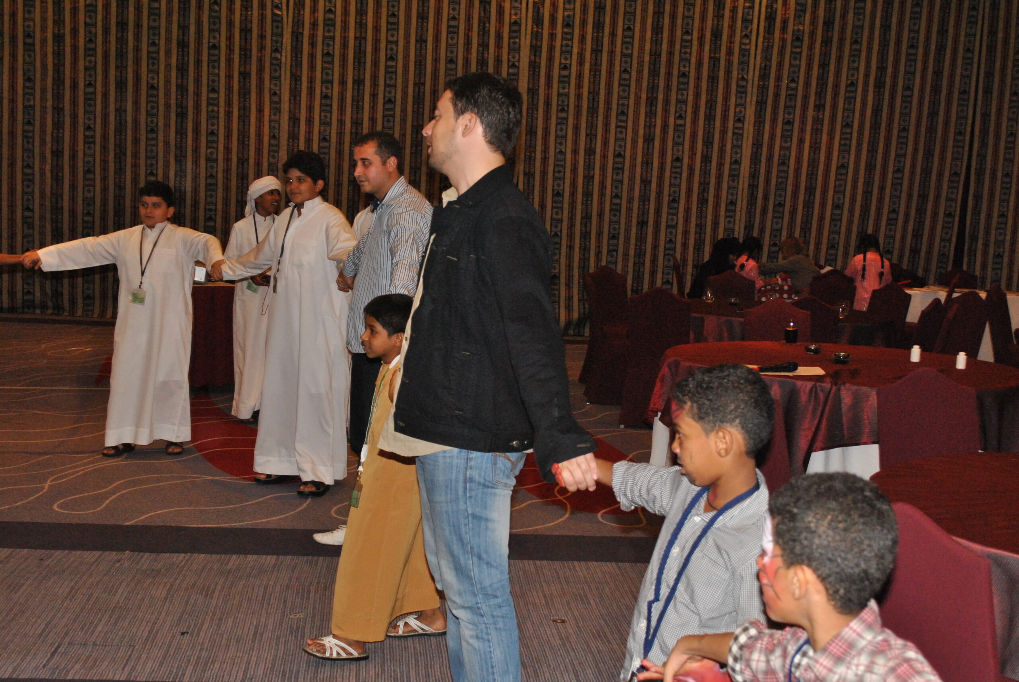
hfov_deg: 41.1
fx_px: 1360
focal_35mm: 48
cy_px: 341
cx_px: 510
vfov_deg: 28.2
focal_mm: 32
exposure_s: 1/60
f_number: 7.1
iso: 800
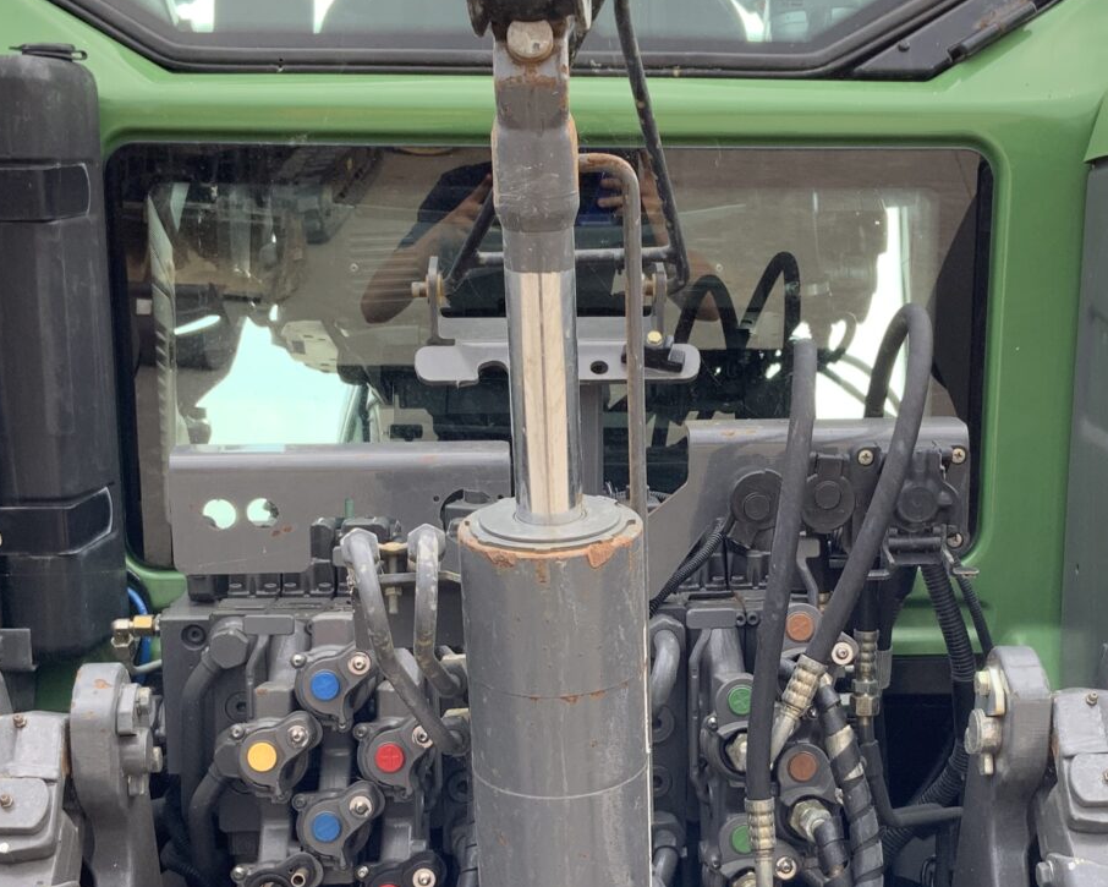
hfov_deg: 31.4
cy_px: 591
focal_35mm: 60
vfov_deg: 25.3
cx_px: 668
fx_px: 1968
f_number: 1.8
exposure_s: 1/203
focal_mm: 3
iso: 16
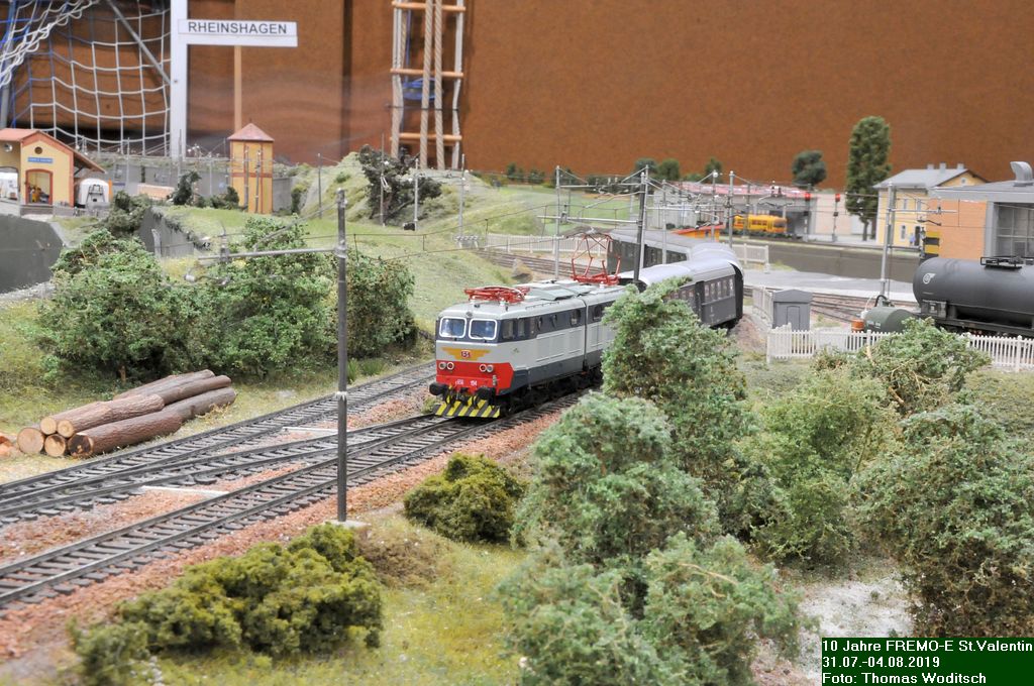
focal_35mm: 72
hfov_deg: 28.1
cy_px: 343
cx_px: 517
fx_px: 2065
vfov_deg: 18.9
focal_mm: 48
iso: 1000
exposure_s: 1.3
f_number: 29
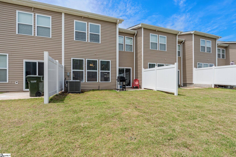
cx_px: 118
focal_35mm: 16
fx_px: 105
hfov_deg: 96.7
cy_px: 78
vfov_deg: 73.7
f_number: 9
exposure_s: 1/640
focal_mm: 16
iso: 250
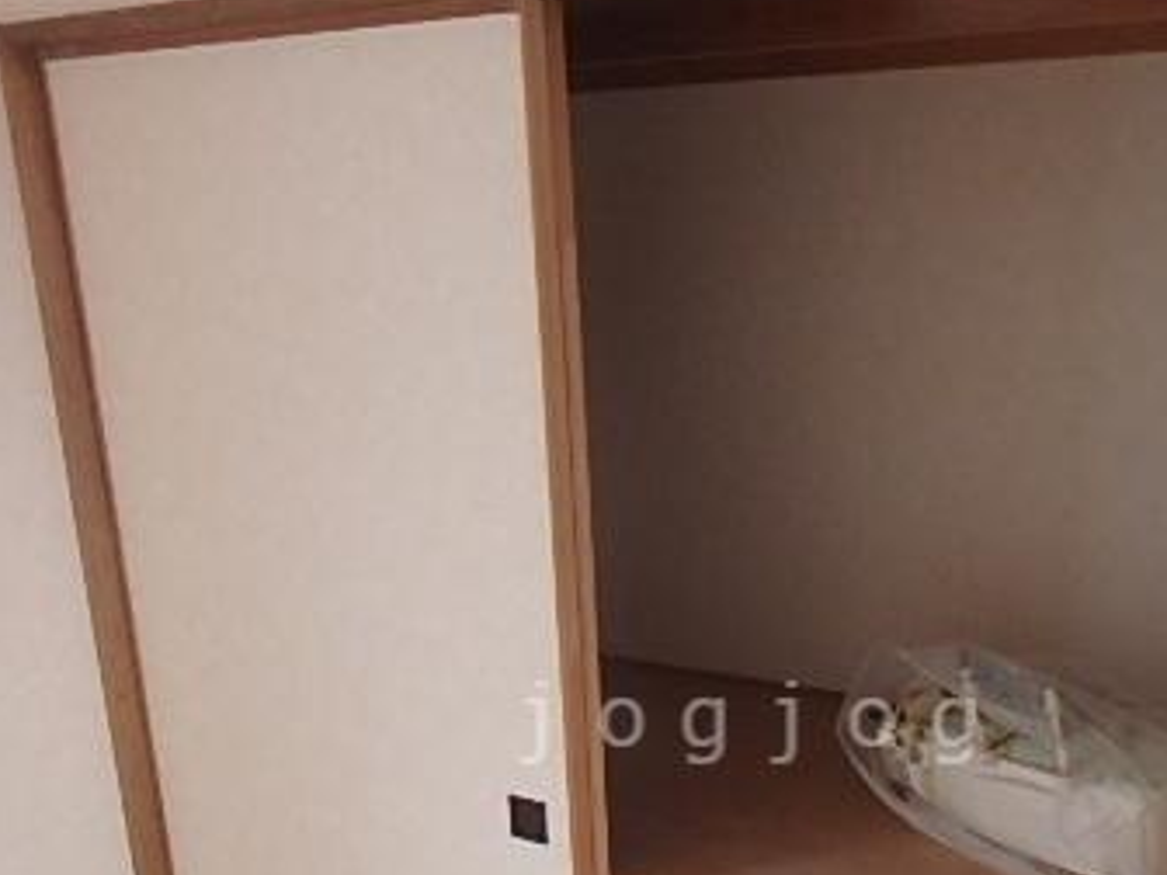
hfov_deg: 46.2
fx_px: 1349
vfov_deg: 34.6
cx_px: 757
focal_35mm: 40
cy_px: 722
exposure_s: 1/30
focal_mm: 3.7
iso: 320
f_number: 3.5
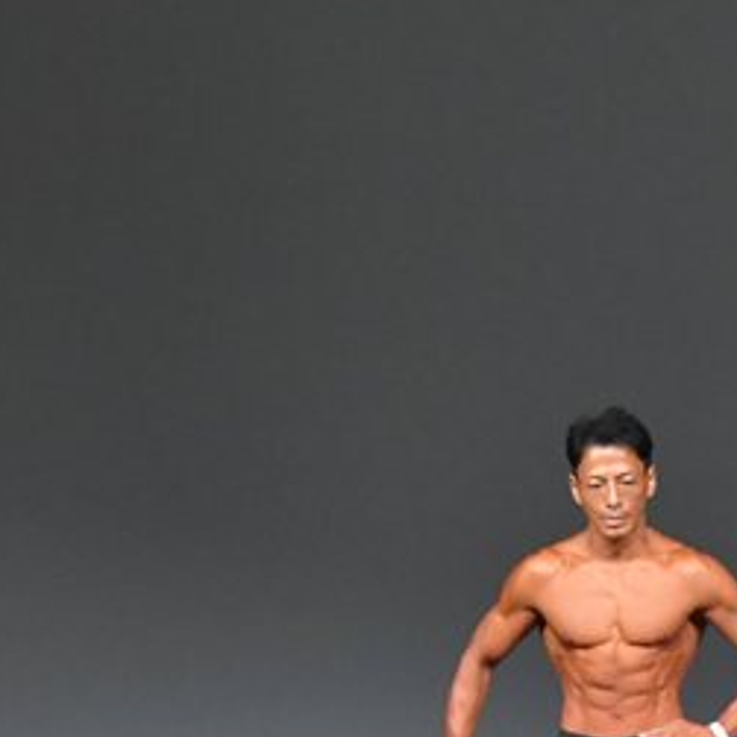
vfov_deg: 3.3
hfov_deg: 3.3
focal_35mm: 530
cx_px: 1097
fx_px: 12766
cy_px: 725
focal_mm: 135
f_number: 5.6
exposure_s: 1/400
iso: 5000
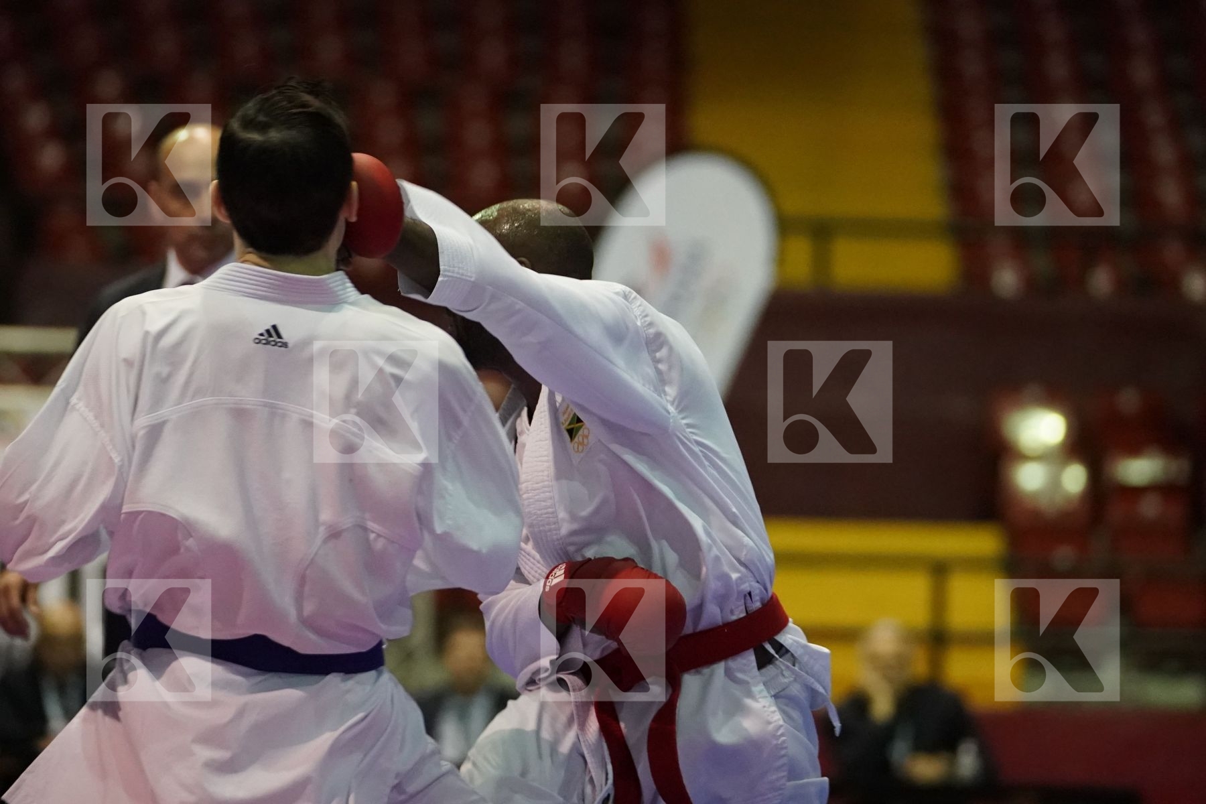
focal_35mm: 210
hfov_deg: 9.8
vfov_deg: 6.5
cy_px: 402
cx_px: 603
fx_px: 7034
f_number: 2.8
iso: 6400
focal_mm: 140
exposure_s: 1/800
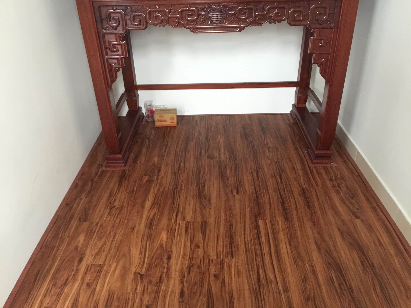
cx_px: 206
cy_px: 154
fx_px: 344
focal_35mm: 29
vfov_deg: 48.2
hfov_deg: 61.7
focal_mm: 4.15
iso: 250
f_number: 2.2
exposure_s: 1/8
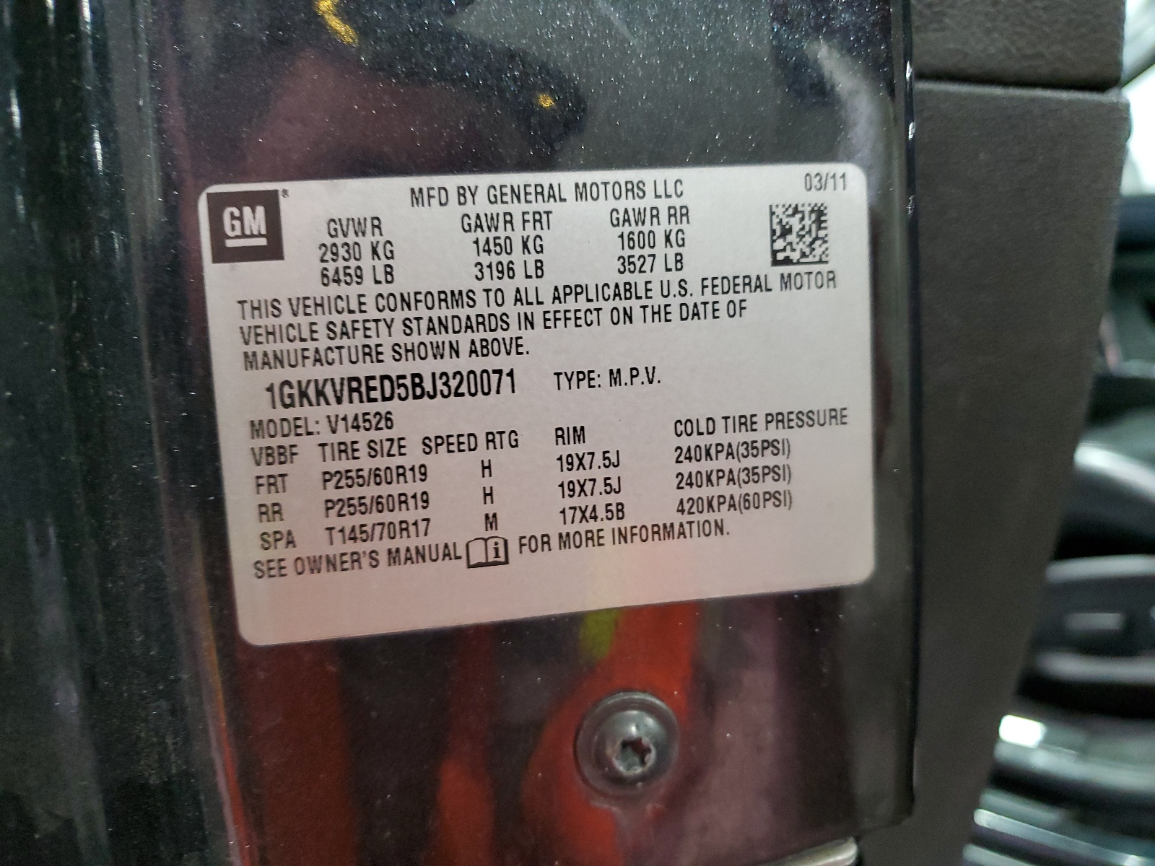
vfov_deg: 53.1
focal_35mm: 26
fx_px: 868
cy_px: 433
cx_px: 578
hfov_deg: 67.3
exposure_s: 1/40
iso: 301
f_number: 1.5
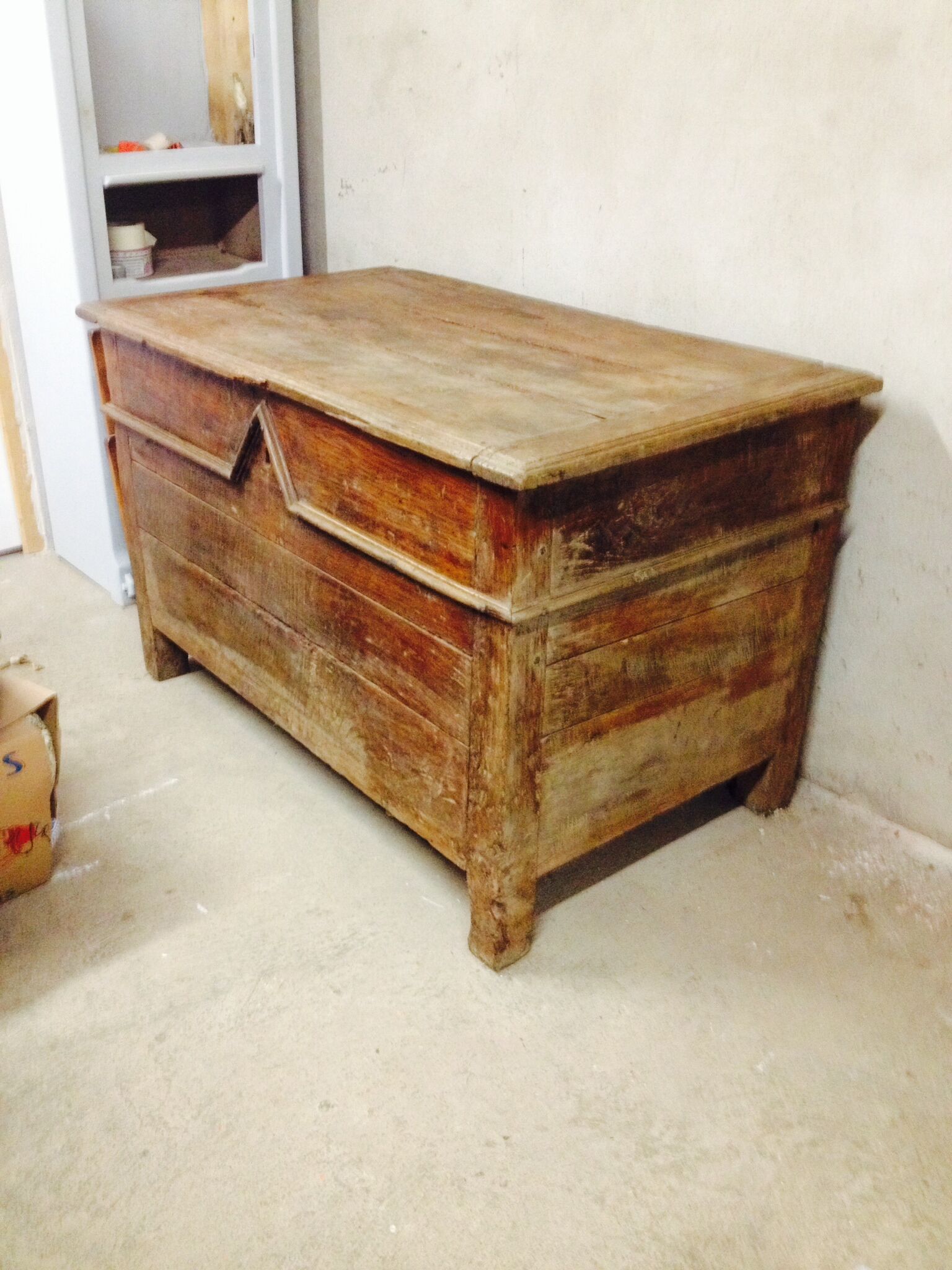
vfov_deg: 52.6
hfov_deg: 40.7
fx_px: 1283
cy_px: 635
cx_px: 476
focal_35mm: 35
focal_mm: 4.28
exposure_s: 1/20
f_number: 2.4
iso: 320
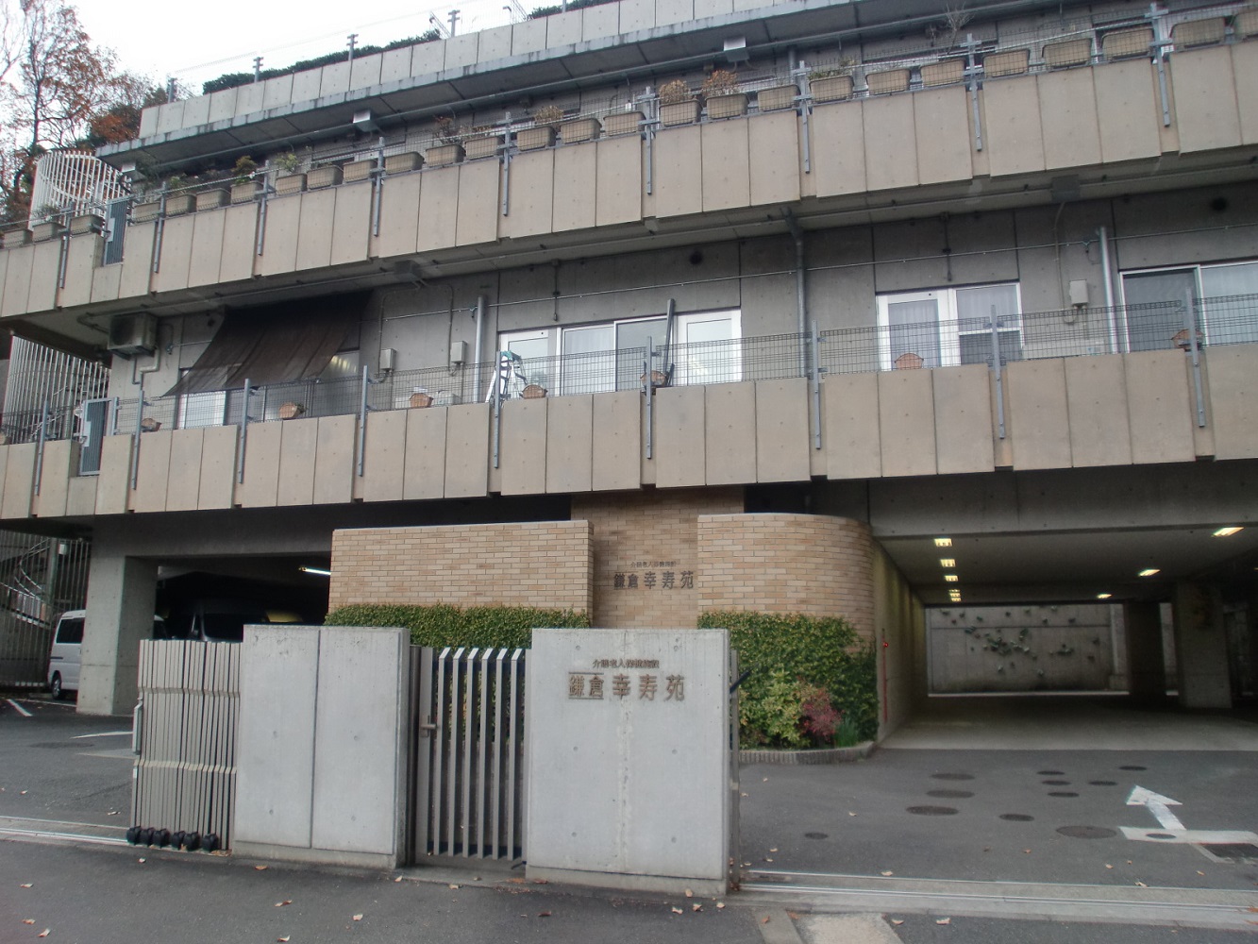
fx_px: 1018
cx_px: 629
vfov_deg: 49.8
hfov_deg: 63.4
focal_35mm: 28
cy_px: 472
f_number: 2.6
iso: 64
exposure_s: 1/200
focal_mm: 4.65
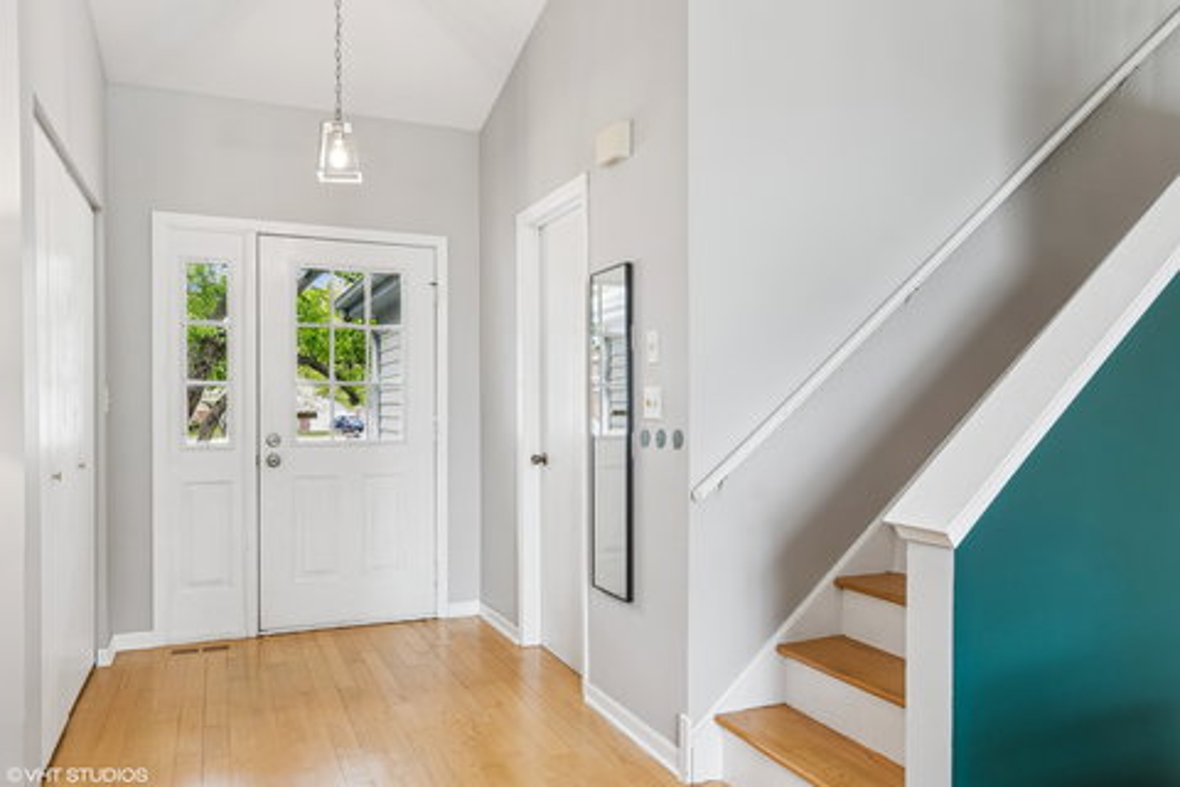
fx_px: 737
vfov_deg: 56.1
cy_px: 394
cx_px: 590
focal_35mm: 22
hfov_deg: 77.3
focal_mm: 15
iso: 200
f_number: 8
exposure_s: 1/10
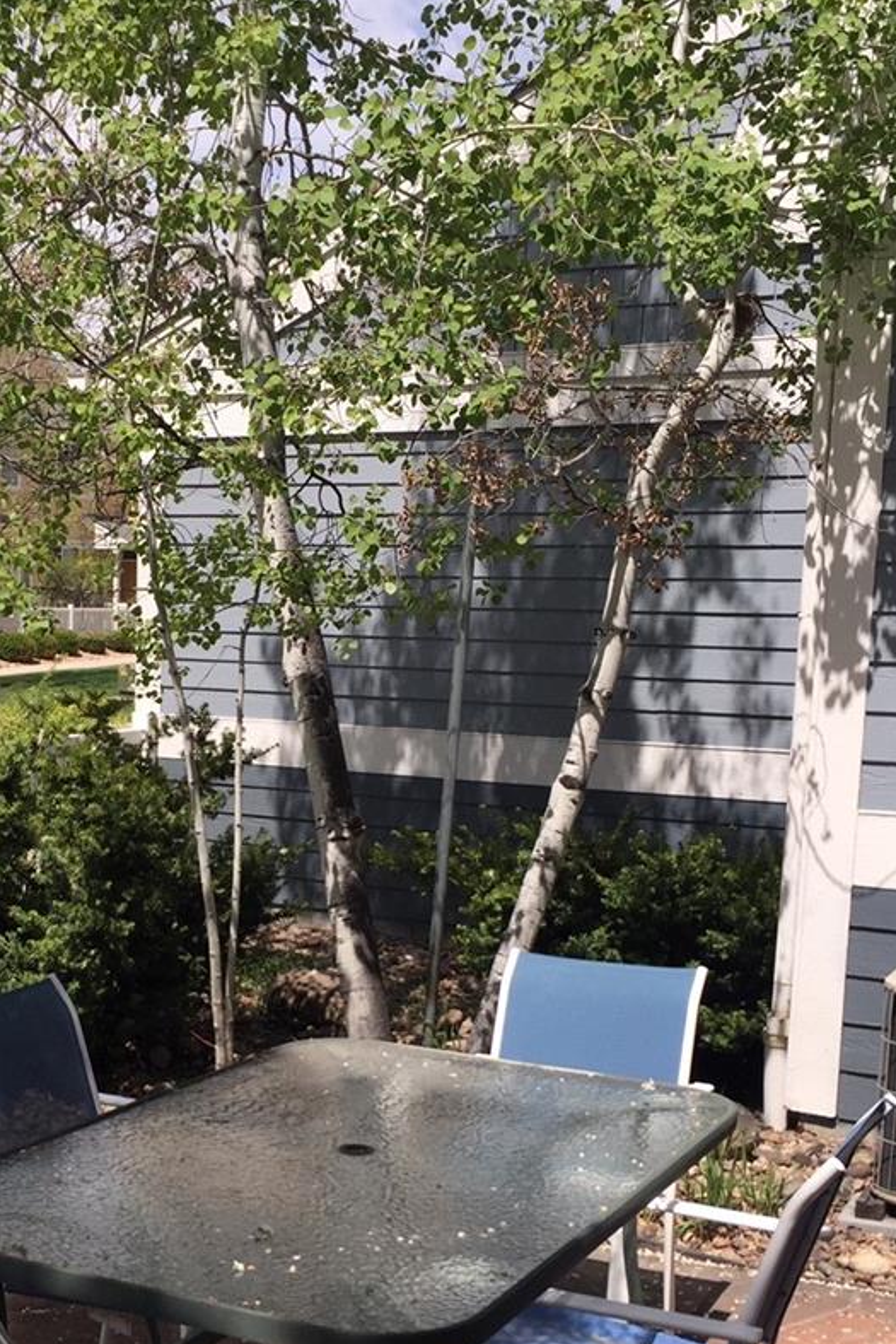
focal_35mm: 46
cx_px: 247
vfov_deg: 42.3
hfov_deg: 28.9
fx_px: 1716
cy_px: 857
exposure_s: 1/2198
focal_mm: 4.15
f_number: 2.2
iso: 32
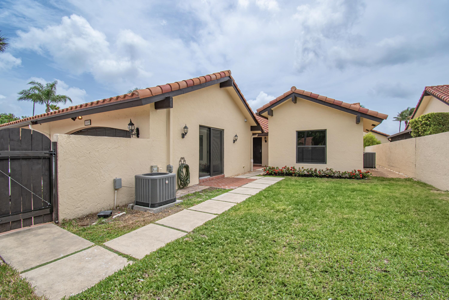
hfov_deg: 100.4
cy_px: 150
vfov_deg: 77.3
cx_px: 224
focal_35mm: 15
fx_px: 187
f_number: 10
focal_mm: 10
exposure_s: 1/400
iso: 200
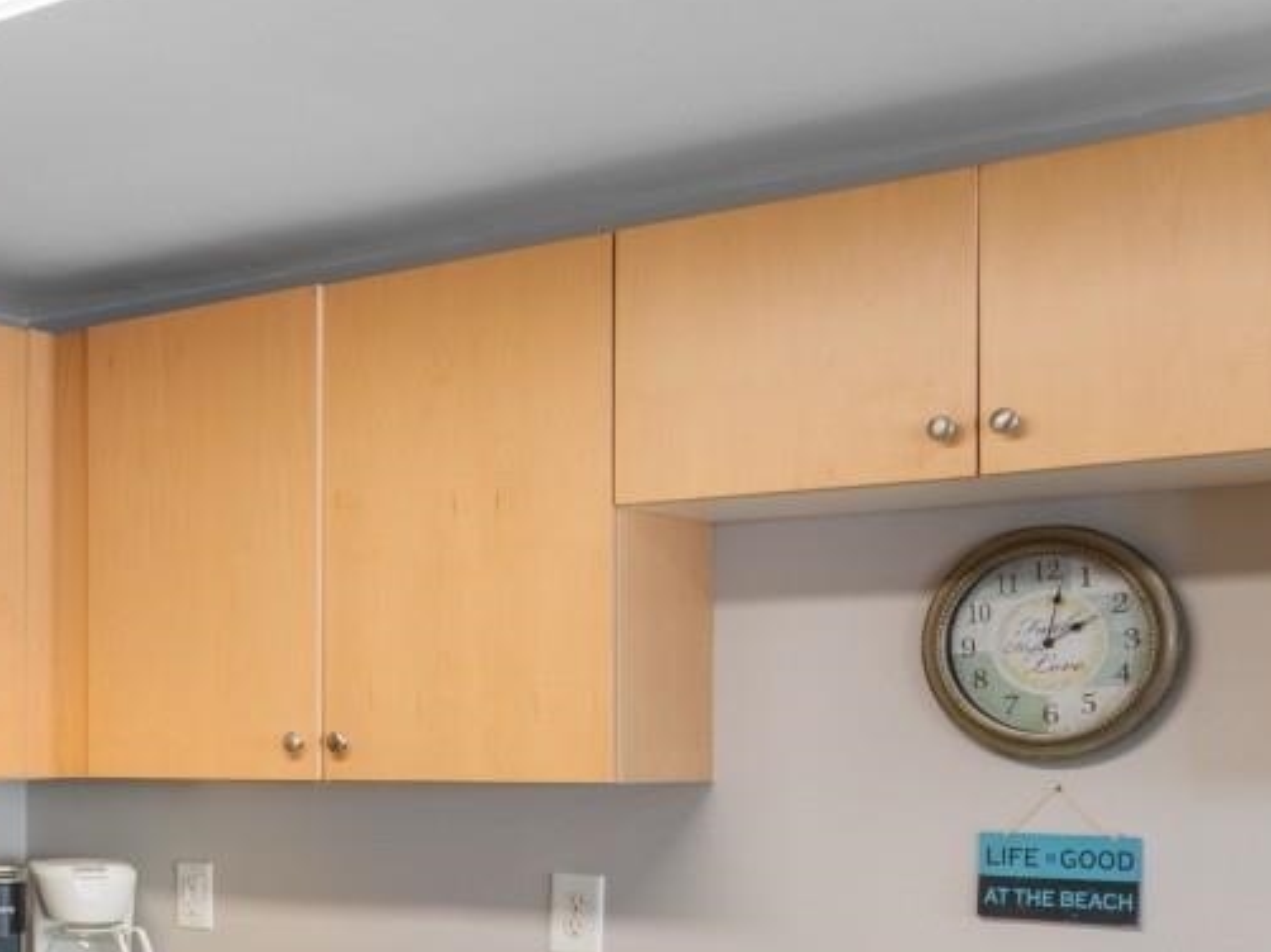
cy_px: 722
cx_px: -251
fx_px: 2165
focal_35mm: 59
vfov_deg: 24.5
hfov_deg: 28.5
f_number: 4.8
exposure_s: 1/25
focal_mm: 13
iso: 100
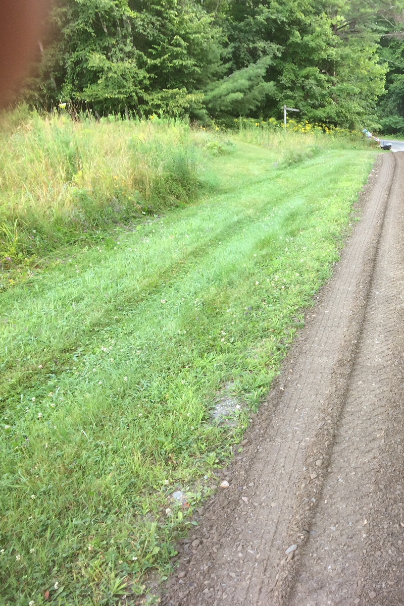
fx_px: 691
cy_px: 306
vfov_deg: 47.4
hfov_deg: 30.2
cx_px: 409
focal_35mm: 41
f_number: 2.2
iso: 32
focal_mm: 4.15
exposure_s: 1/60
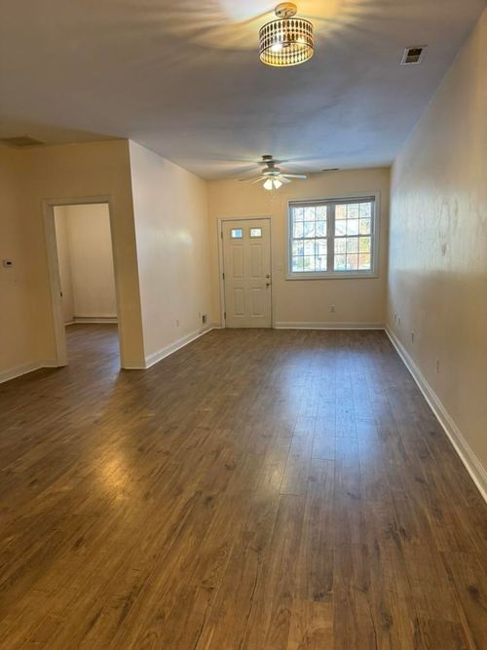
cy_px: 325
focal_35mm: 24
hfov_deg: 56.8
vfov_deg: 71.6
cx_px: 244
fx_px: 450
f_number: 1.78
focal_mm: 6.76
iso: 160
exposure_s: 1/60
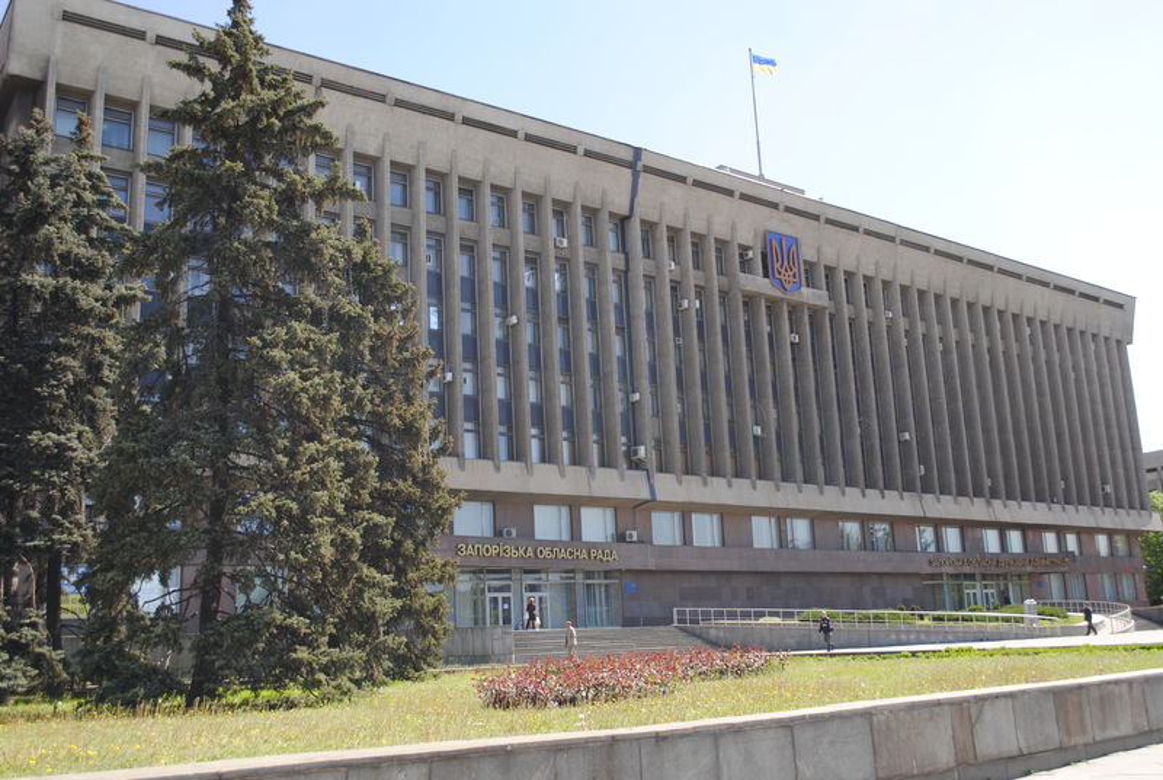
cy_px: 390
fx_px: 1165
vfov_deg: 37.0
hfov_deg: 53.1
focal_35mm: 36
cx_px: 582
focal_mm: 24
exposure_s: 1/200
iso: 100
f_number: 5.6
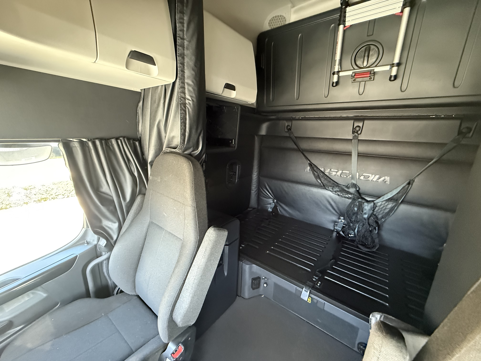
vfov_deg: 85.7
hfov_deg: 102.1
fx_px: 195
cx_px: 240
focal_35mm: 14
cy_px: 180
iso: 1000
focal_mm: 2.22
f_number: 2.2
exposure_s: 1/60
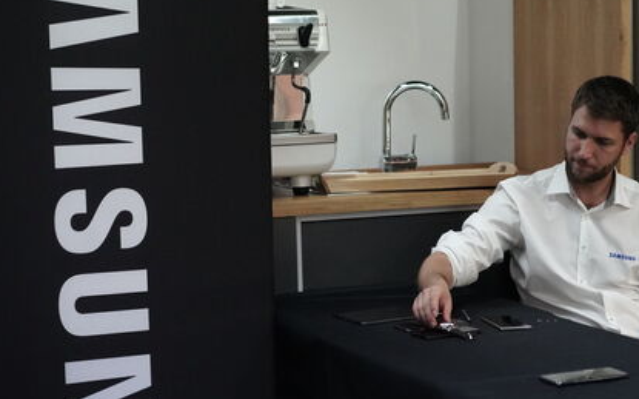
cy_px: 206
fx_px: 1445
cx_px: 413
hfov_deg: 24.8
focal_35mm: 83
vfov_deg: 15.7
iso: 12800
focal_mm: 55
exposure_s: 1/250
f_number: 3.2
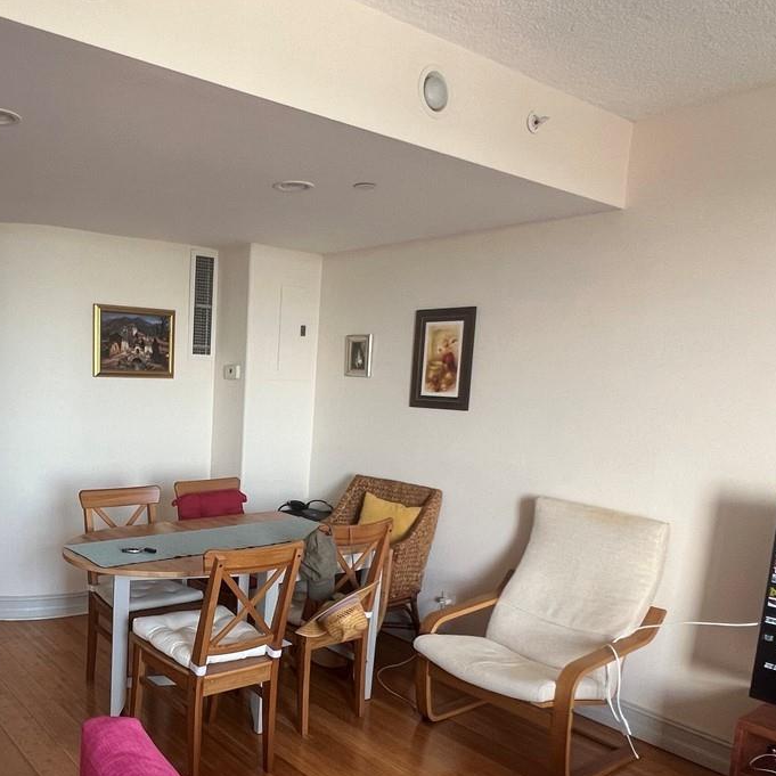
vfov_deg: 58.4
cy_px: 480
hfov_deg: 56.4
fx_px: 685
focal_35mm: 27
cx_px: 201
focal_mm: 1.57
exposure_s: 1/99
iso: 100
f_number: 1.8
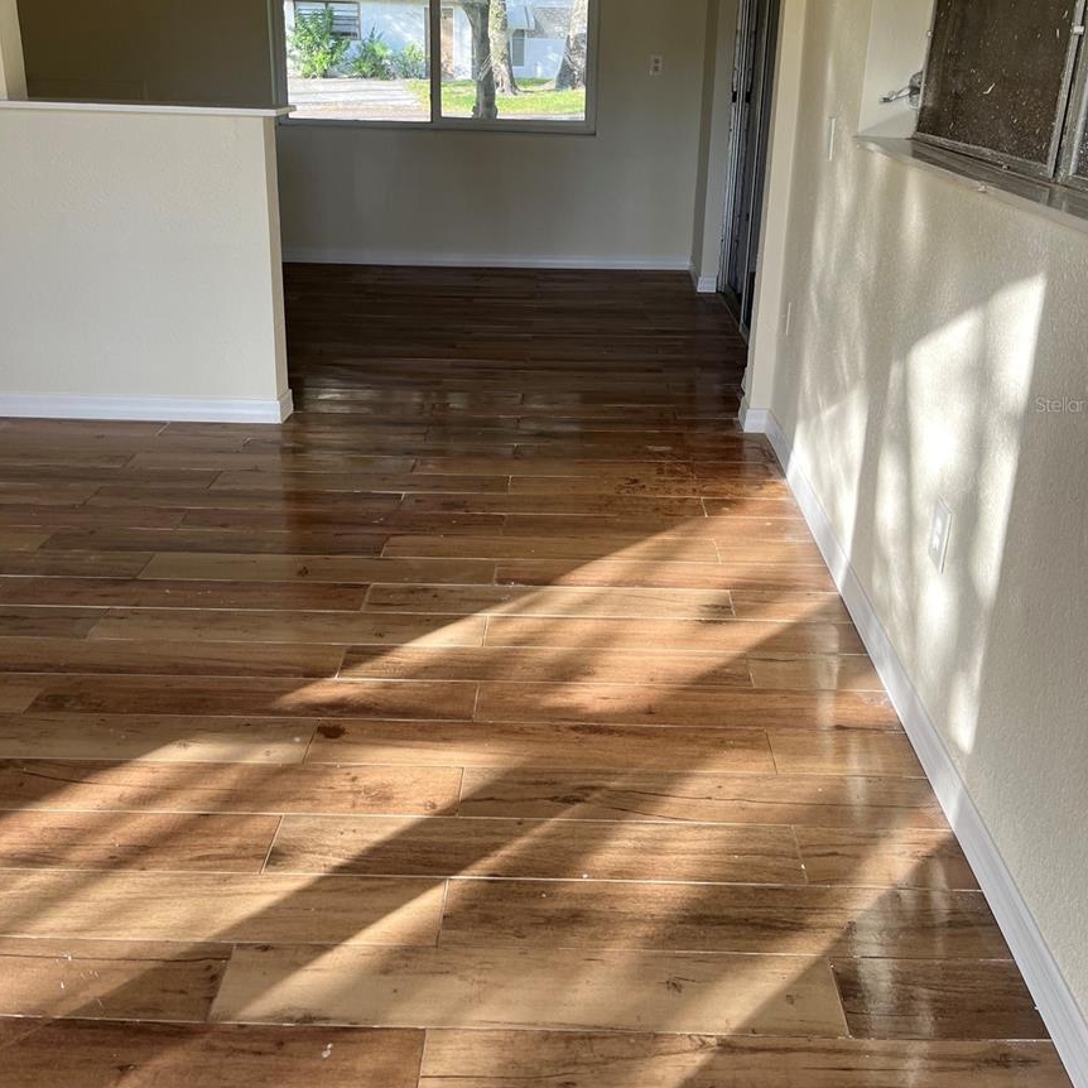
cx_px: 557
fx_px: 1138
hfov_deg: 51.1
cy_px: 404
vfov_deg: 50.6
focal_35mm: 32
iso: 40
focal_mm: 5.1
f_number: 1.6
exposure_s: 1/170
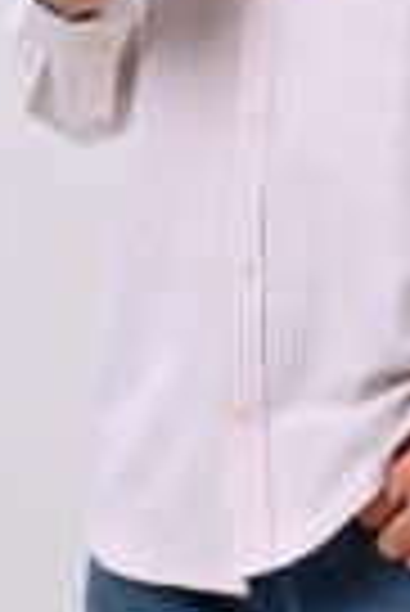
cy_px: 9
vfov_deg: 8.9
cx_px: 369
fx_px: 3936
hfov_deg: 6.0
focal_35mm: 231
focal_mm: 70
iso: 100
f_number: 10
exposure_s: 1/125
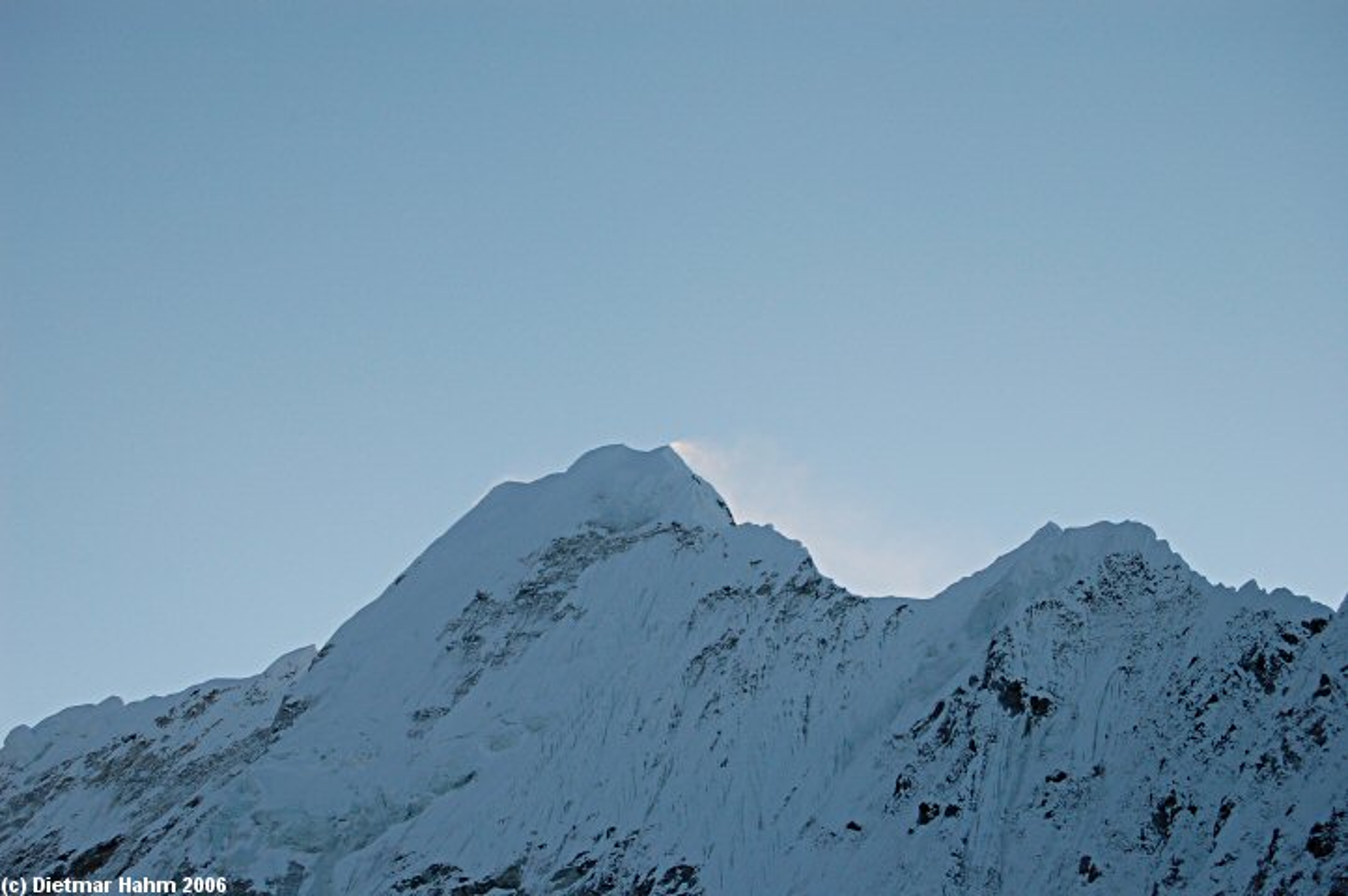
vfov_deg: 16.5
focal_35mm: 82
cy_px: 448
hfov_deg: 24.6
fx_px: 3086
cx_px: 674
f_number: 10
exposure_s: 1/200
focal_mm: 55
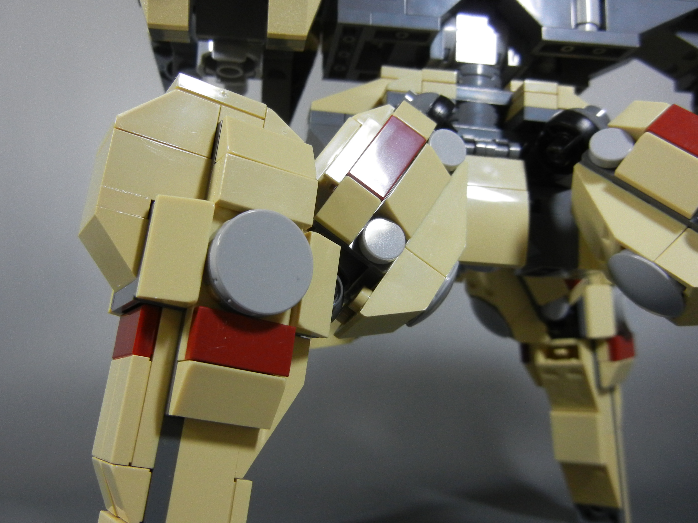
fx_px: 706
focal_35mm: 35
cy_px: 281
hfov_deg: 52.5
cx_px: 313
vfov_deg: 40.7
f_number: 3.5
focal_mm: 5.4
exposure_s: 1/71.1
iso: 400
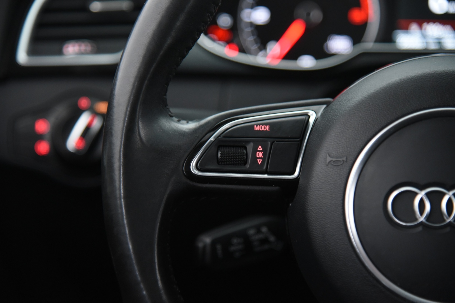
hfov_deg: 18.6
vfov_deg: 12.5
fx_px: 1391
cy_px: 152
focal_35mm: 110
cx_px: 228
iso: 4000
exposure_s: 1/25
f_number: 4
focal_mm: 110
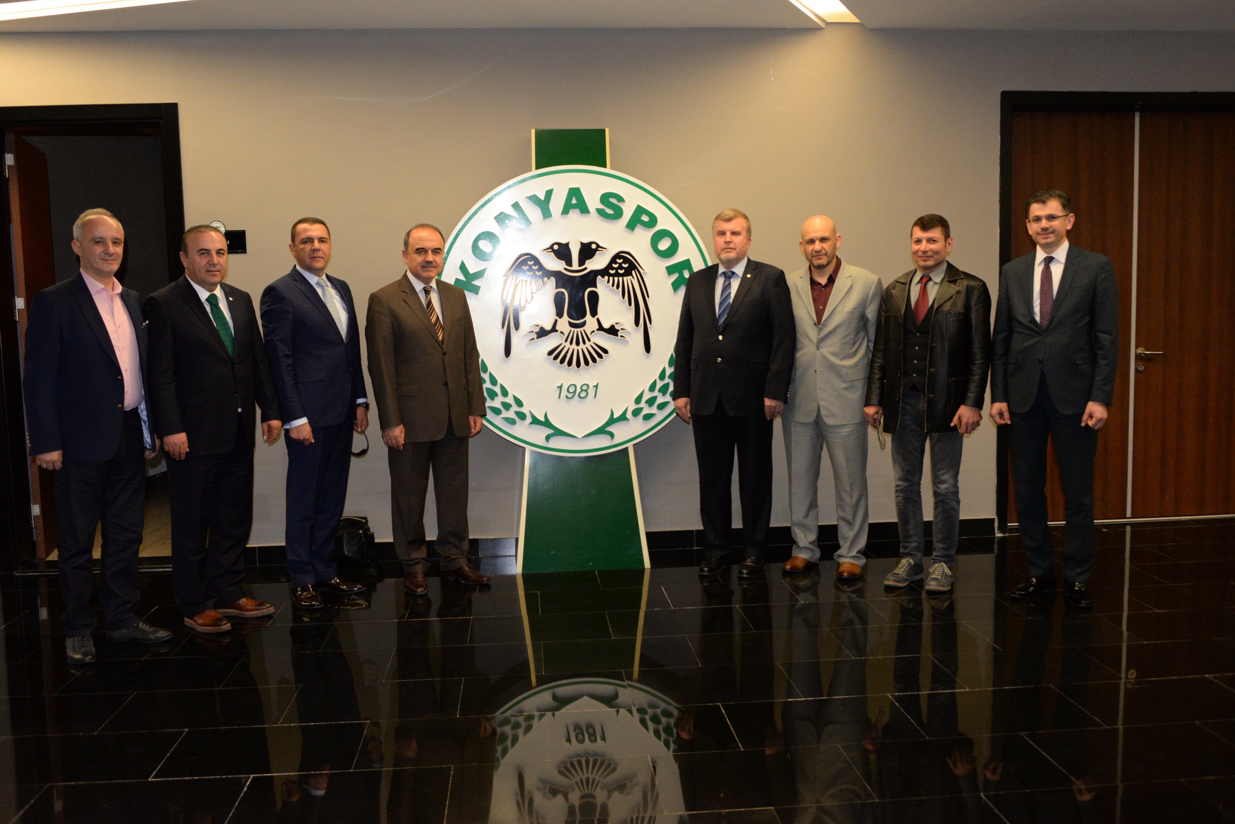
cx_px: 631
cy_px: 401
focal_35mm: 33
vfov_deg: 40.0
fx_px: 1132
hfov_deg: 57.2
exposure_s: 1/200
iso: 3200
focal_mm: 32
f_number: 4.5
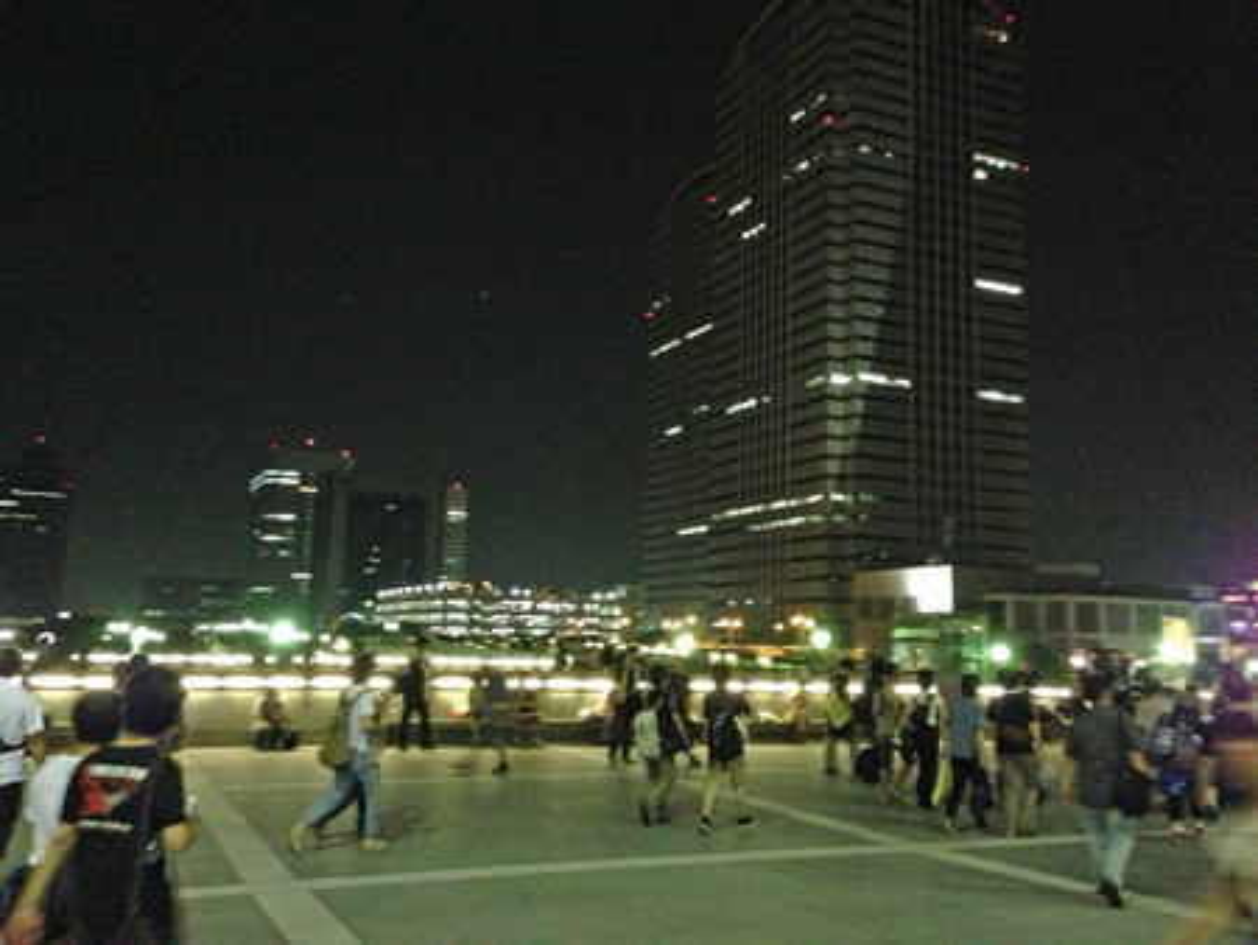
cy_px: 472
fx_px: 1200
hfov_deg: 55.3
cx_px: 629
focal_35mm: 33
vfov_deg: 43.0
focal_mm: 4.13
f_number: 2.4
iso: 800
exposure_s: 1/15
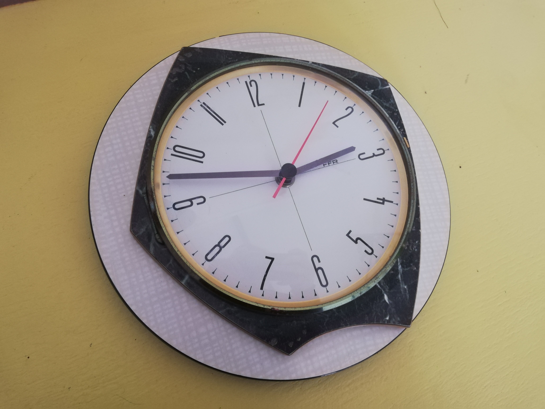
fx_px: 409
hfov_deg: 67.3
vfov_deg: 53.1
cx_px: 272
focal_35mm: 26
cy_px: 204
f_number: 2.2
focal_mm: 3.81
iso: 400
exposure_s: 1/24
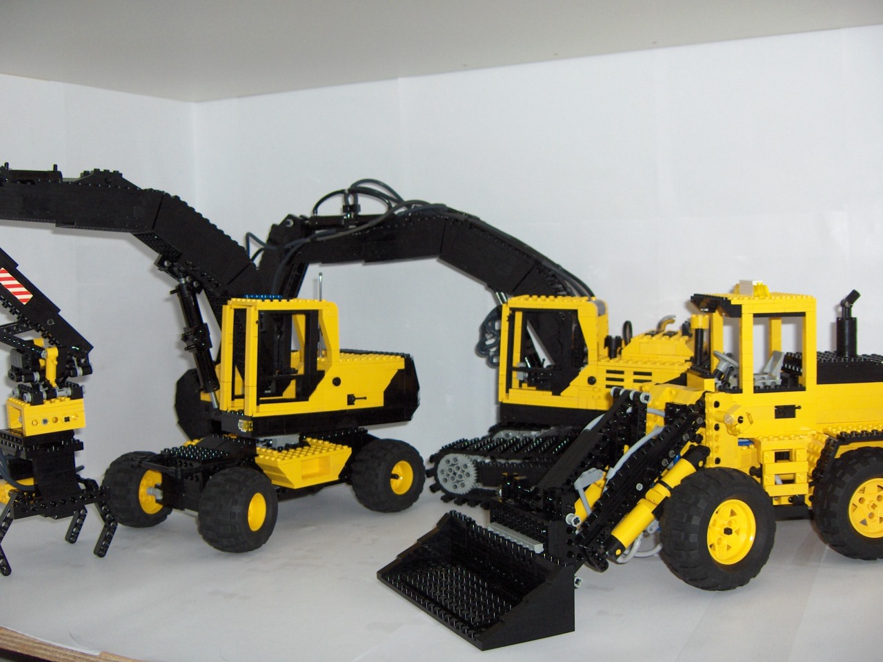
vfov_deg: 36.8
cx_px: 442
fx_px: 995
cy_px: 331
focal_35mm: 39
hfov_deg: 47.9
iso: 100
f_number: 2.8
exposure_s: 1/60
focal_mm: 8
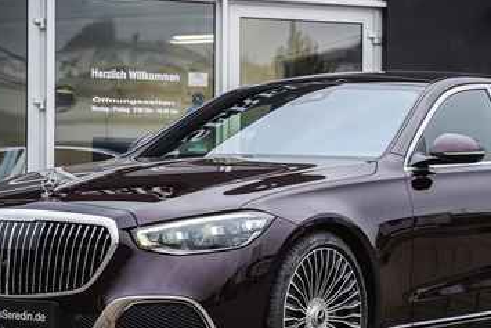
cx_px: 306
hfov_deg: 17.2
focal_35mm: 119
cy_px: 190
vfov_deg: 11.5
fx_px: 1624
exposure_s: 1/200
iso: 640
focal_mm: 64
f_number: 5
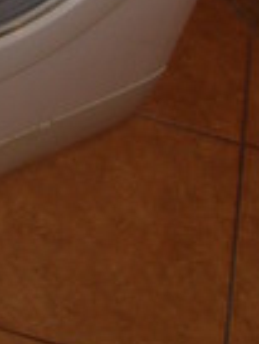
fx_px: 1245
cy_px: -228
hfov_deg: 11.6
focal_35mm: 125
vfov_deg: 14.3
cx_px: -47
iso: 100
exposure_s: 1/45
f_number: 2.8
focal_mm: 5.8
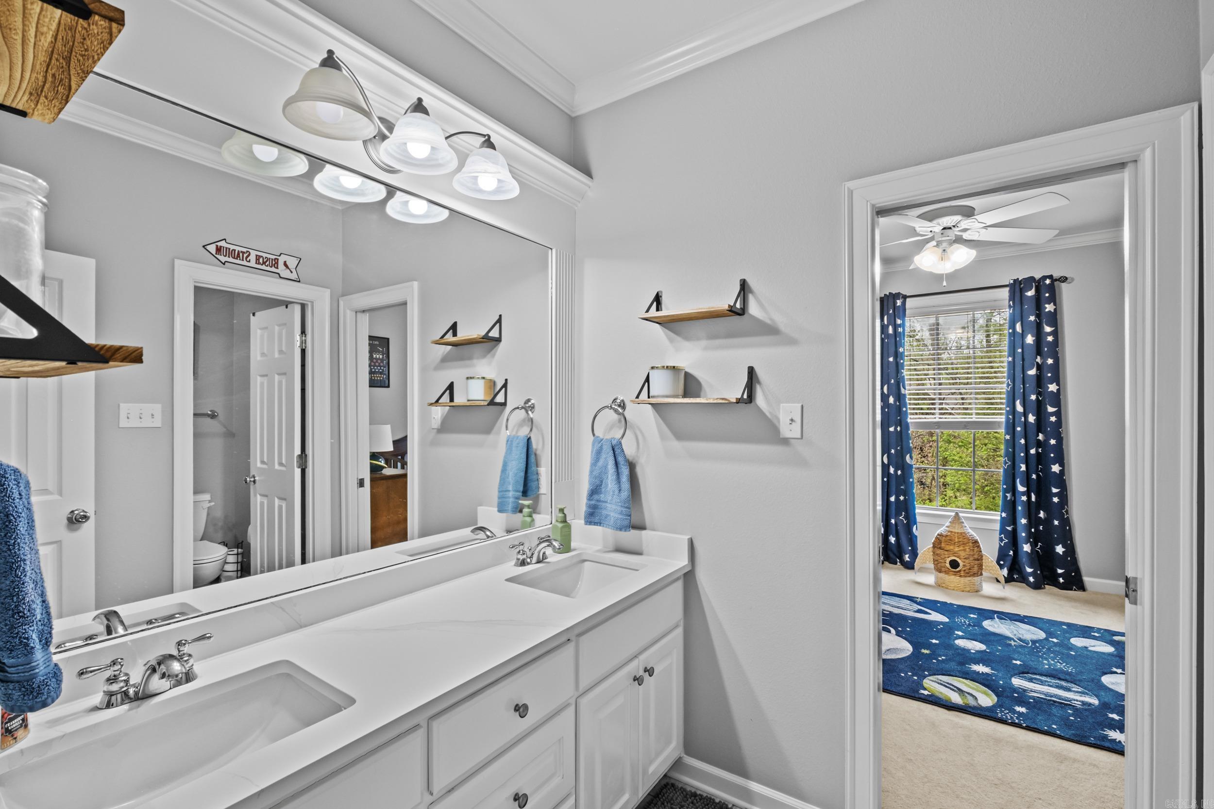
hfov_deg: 100.4
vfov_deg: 77.3
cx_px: 607
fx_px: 506
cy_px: 404
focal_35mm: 15
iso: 400
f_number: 9
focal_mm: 10
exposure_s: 1/1.25
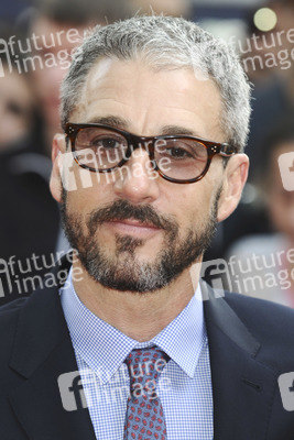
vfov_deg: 9.5
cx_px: 147
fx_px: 2662
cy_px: 220
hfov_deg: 6.3
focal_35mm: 218
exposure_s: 1/200
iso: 320
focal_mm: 145
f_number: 4.5
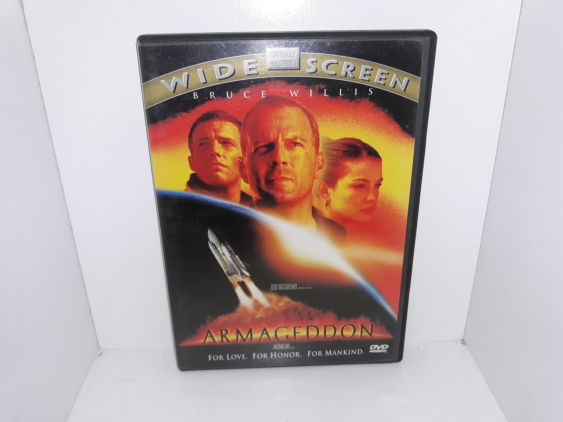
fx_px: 455
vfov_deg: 49.7
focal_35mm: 28
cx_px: 282
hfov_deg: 63.4
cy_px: 211
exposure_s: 1/154
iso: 40
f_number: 1.7
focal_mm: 3.7
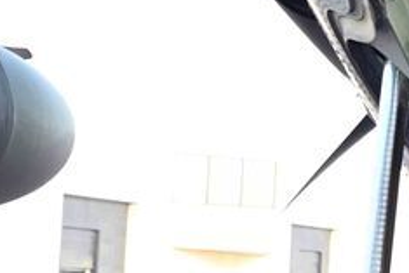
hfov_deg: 8.0
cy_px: -98
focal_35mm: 226
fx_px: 2569
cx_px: 1183
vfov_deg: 6.0
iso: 200
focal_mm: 38
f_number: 5.6
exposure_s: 1/125
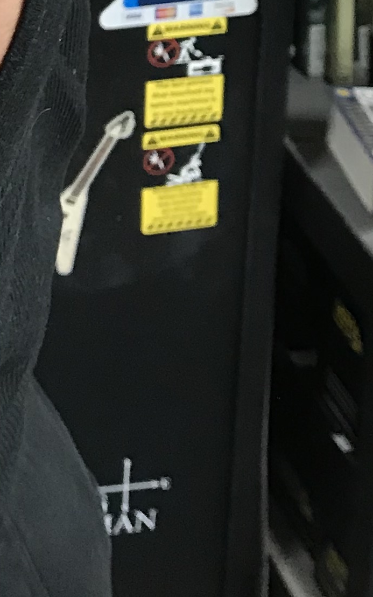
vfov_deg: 18.0
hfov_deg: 11.0
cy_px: -186
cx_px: -382
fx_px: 1756
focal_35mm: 108
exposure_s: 1/15
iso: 40
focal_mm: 3.99
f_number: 1.8
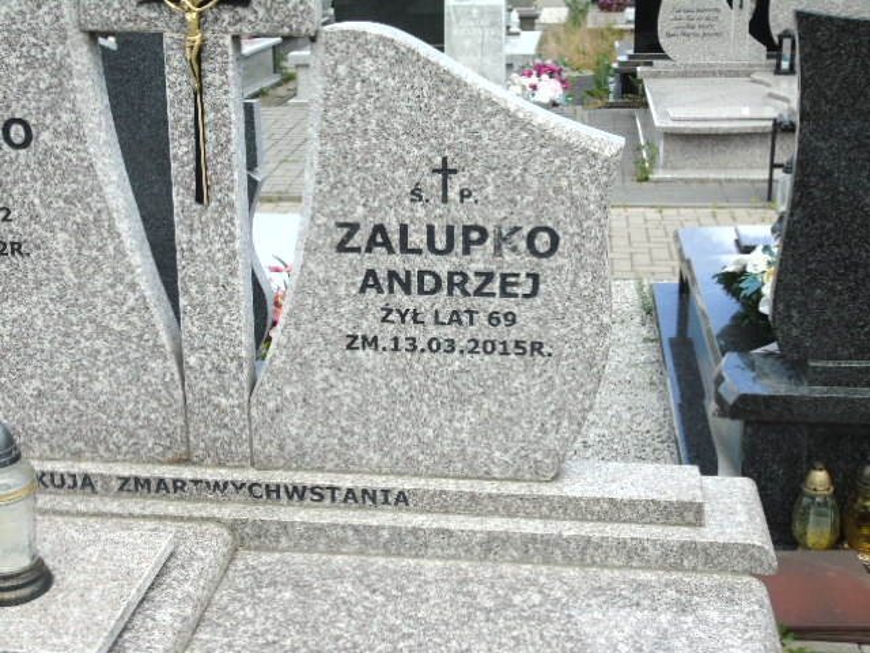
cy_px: 326
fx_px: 1156
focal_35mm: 46
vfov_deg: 31.5
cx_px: 435
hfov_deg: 41.2
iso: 80
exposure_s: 1/320
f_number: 4.1
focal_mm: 8.2
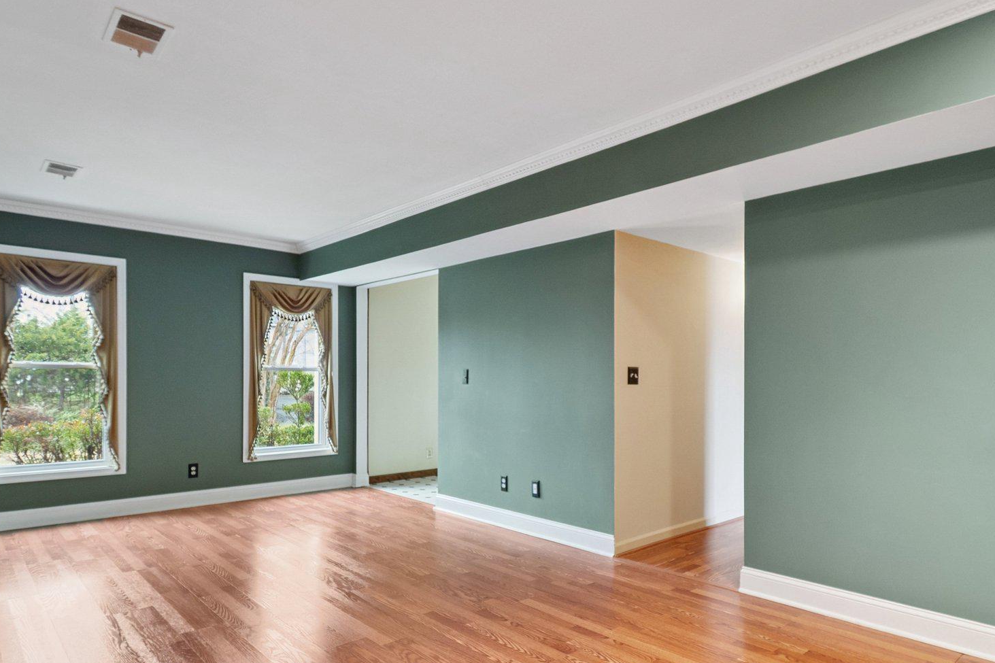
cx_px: 545
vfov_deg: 59.1
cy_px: 387
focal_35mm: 21
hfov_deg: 81.0
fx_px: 580
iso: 400
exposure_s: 1/6
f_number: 5.6
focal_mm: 10
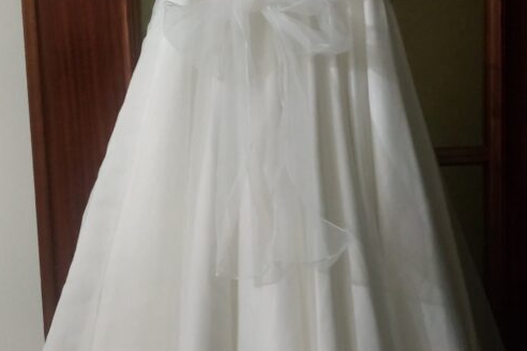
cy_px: 160
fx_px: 381
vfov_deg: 49.5
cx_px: 269
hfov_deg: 69.4
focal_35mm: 26
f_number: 1.9
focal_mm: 3.94
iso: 1600
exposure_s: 1/17
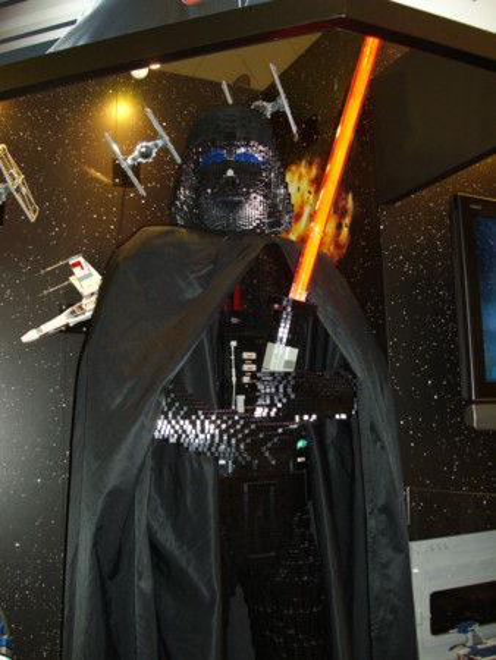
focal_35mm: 36
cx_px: 248
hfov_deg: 39.7
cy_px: 330
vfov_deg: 51.3
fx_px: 687
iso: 160
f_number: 2.7
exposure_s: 1/50
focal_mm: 6
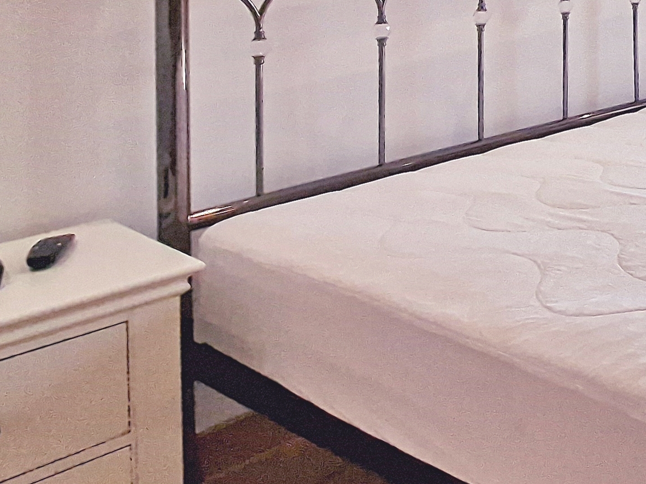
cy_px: -98
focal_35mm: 44
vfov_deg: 28.5
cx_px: 1029
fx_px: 821
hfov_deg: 26.4
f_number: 2.2
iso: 50
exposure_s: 1/372
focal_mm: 2.2
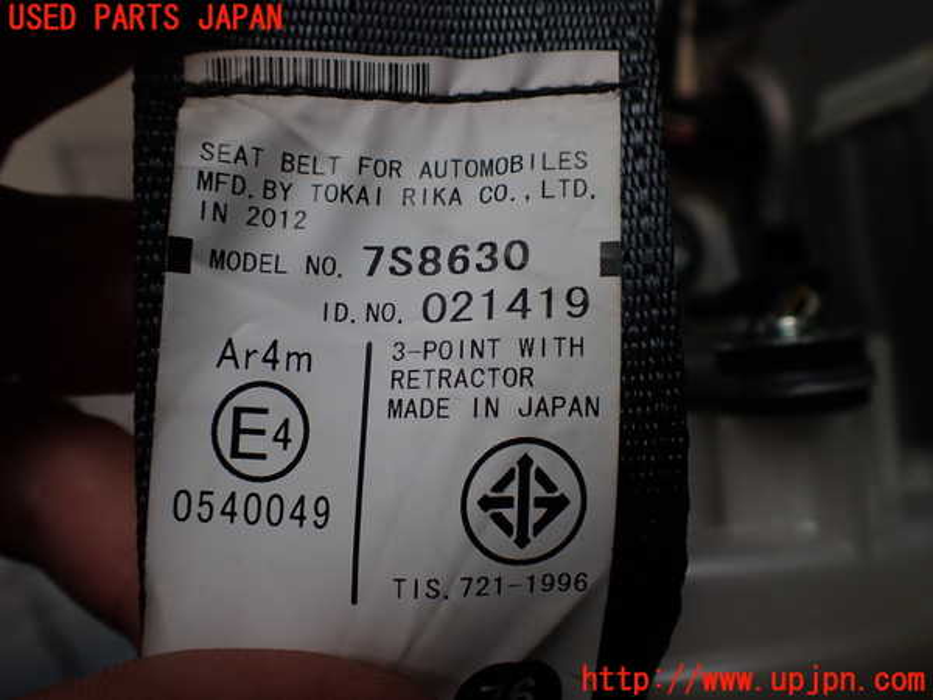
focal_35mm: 30
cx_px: 466
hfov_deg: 60.0
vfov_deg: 46.8
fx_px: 809
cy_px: 350
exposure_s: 1/125
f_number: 2.3
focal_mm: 5.4
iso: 100
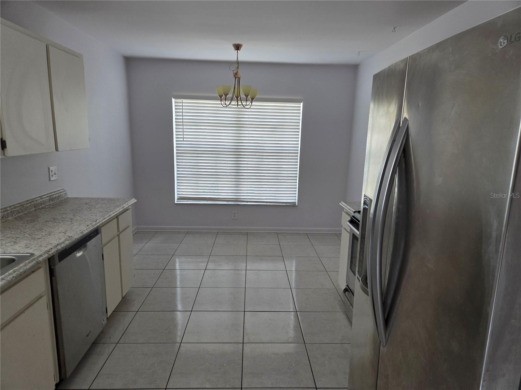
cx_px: 260
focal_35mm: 23
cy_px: 195
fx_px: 346
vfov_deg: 58.9
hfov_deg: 73.9
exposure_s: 1/120
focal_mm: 5.4
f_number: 1.8
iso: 250
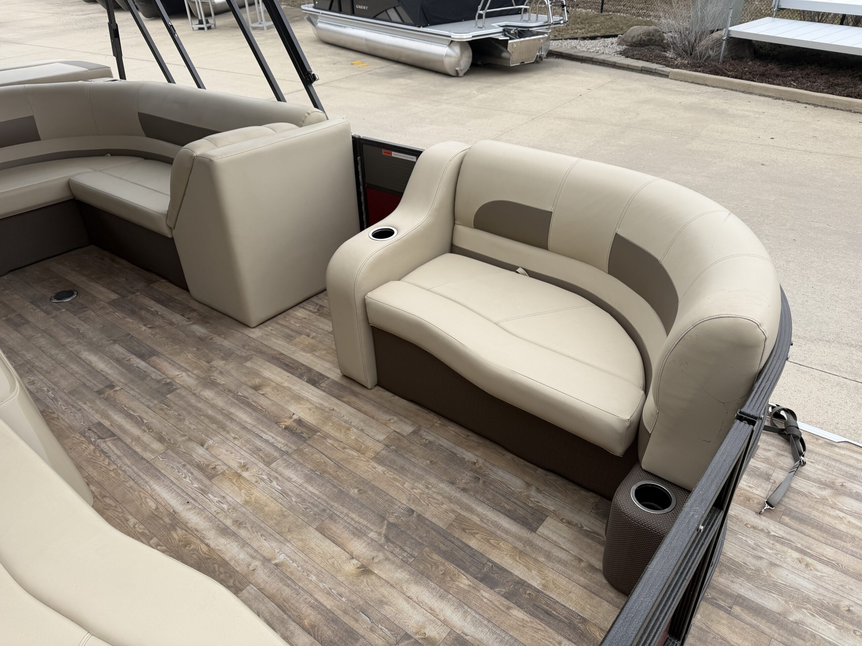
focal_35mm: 24
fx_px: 598
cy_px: 323
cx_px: 431
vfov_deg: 56.8
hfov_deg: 71.6
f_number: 1.78
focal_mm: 6.76
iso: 80
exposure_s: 1/2000
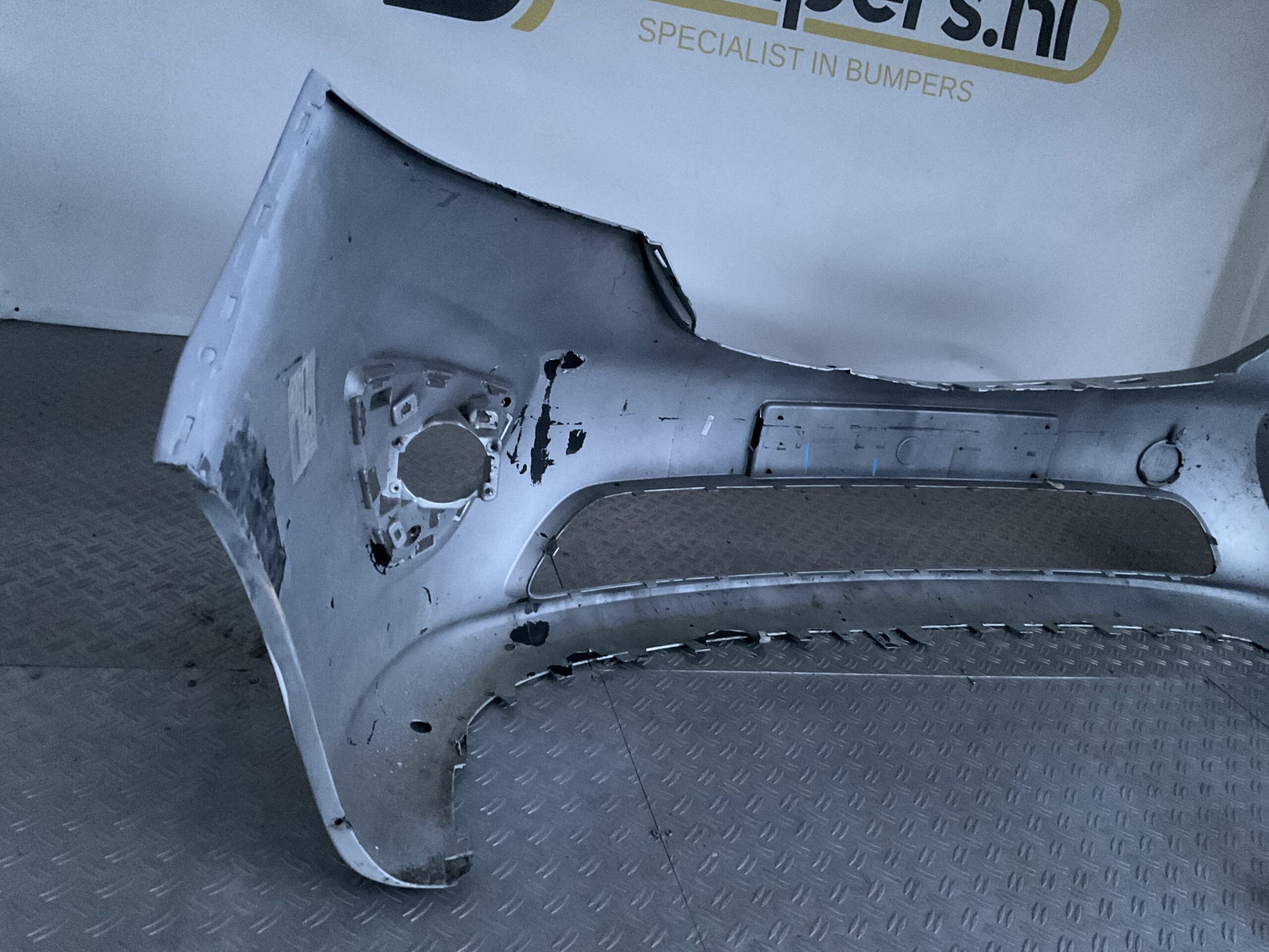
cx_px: 634
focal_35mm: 29
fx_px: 1063
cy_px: 476
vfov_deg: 48.2
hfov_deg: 61.7
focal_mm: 3
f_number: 1.8
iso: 500
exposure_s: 1/25
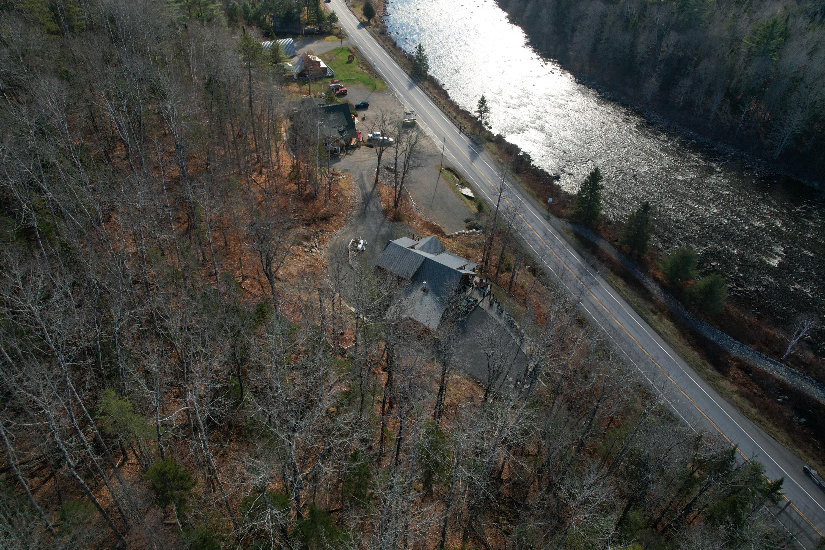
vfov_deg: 57.2
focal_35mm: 22
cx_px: 412
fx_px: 504
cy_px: 275
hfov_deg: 78.6
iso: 100
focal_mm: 8.38
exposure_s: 1/320
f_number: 2.8
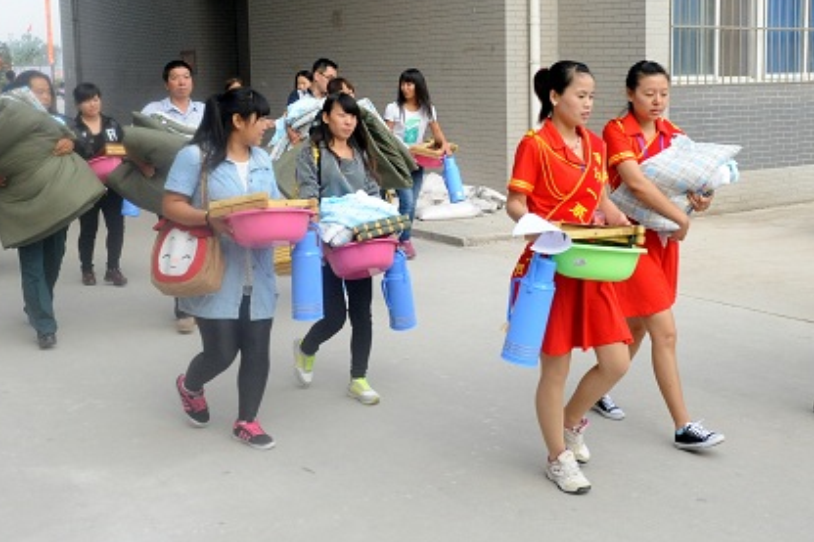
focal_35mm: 49
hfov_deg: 40.3
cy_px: 196
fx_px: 1107
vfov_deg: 27.4
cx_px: 469
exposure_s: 1/1600
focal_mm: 32
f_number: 7.1
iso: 3200
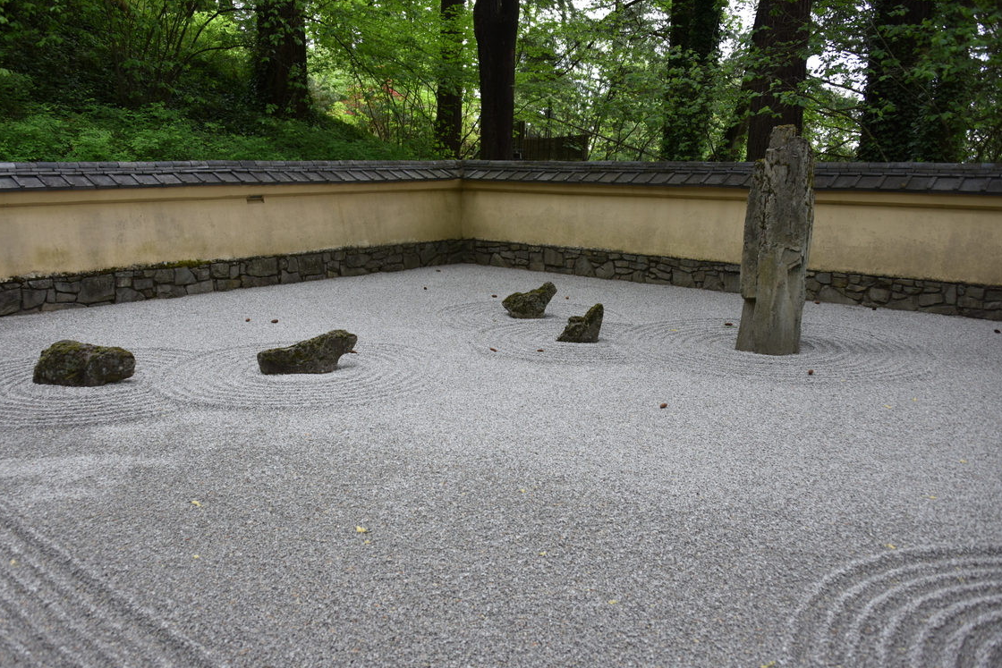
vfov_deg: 41.1
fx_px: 891
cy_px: 334
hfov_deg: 58.6
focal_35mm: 32
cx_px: 462
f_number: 3.5
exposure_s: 1/60
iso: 250
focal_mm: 28
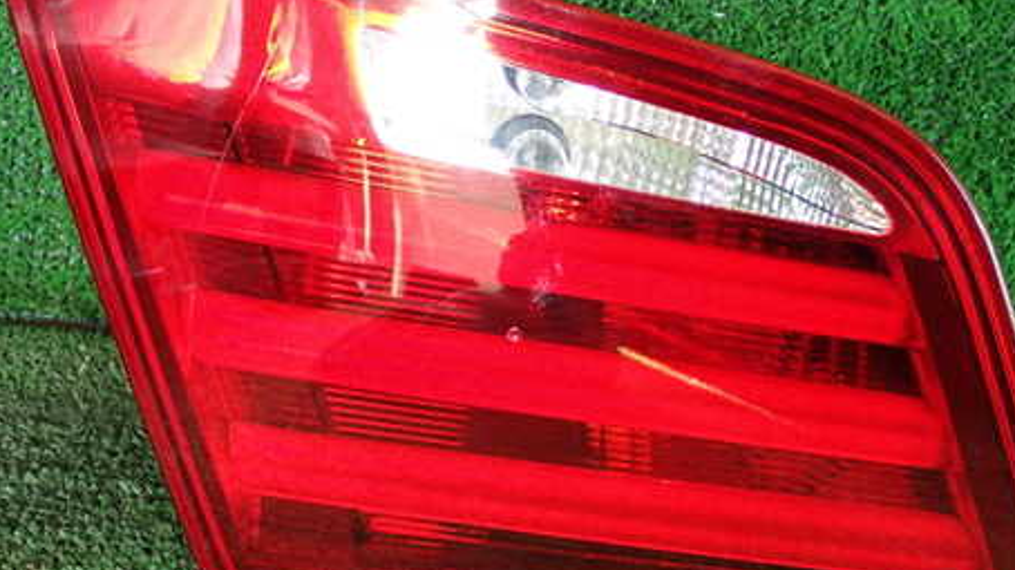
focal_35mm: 72
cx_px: 519
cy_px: 266
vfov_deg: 16.7
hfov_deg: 29.4
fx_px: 1937
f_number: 3.2
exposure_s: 1/125
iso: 640
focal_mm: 9.01
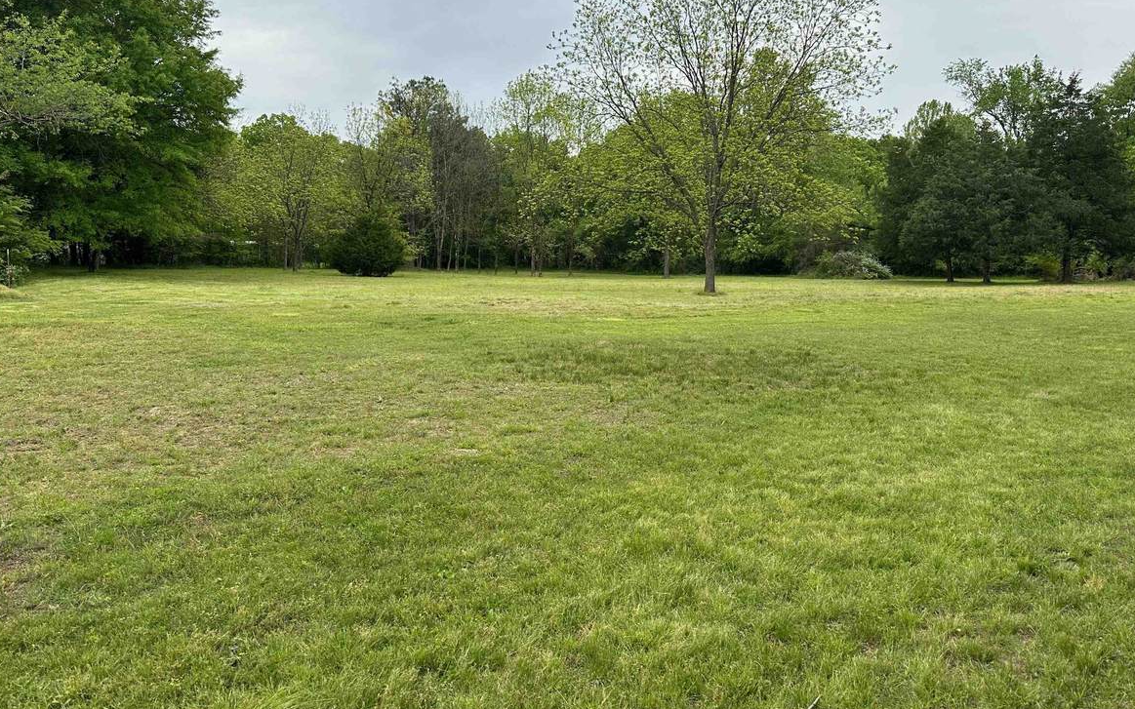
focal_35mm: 28
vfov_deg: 44.4
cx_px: 581
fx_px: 866
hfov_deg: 66.5
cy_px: 292
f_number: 1.78
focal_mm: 6.86
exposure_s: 1/2732
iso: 80
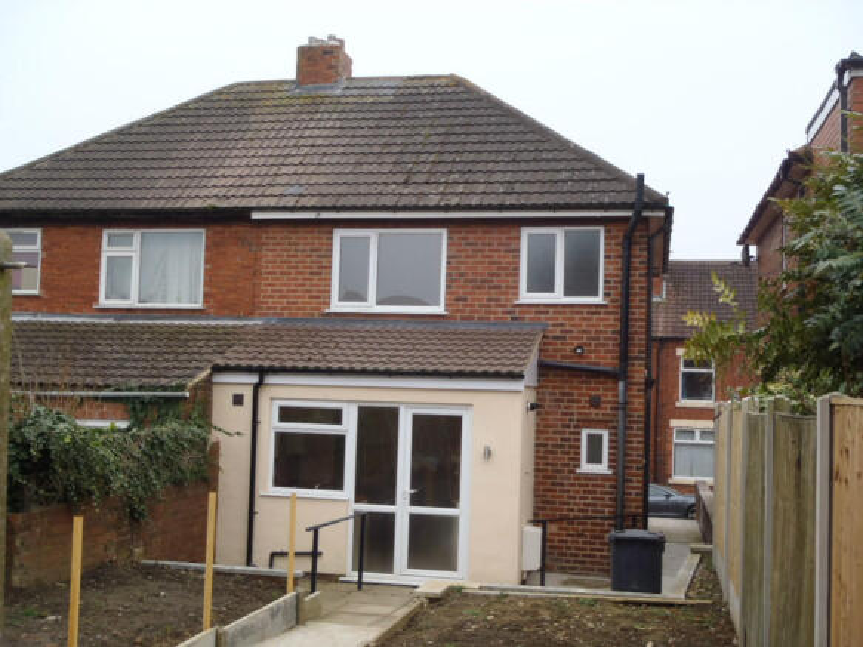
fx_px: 997
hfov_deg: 46.8
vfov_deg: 35.9
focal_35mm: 40
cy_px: 324
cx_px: 432
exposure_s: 1/60
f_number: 4.7
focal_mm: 7.28
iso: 100
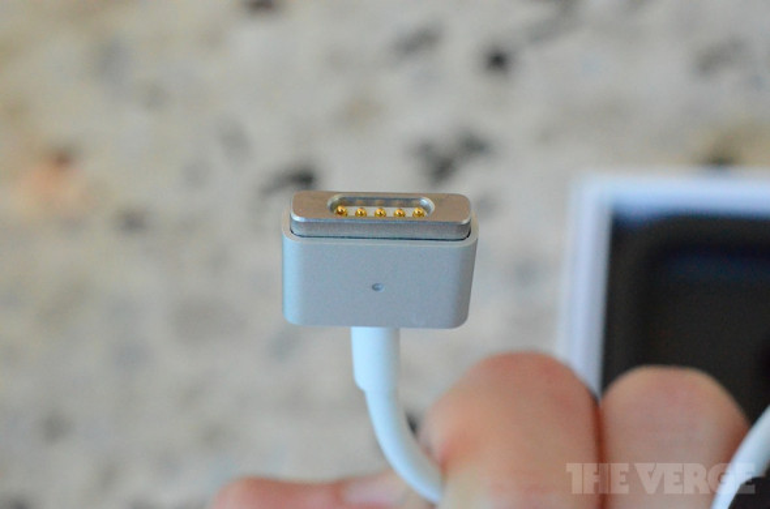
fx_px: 1280
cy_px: 254
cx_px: 385
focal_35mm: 60
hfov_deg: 33.5
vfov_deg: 22.5
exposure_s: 1/200
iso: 8000
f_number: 13
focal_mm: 40
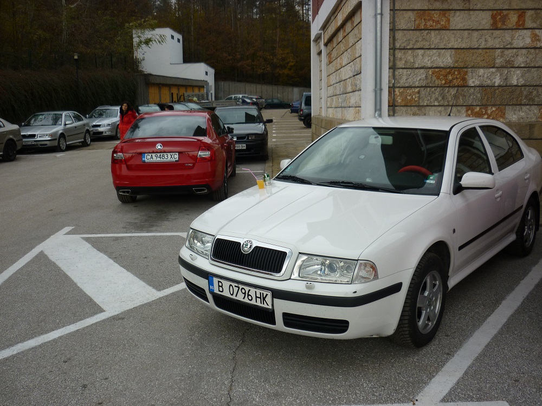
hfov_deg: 55.4
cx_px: 271
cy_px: 203
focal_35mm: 33
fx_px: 517
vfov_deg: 42.9
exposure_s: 1/400
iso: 80
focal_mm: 5.5
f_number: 2.8
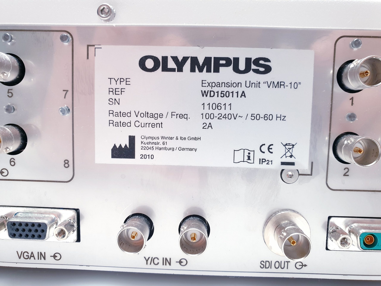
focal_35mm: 26
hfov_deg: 67.3
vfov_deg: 53.1
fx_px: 286
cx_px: 190
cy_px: 143
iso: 125
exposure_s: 1/50
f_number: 2.4
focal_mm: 4.3
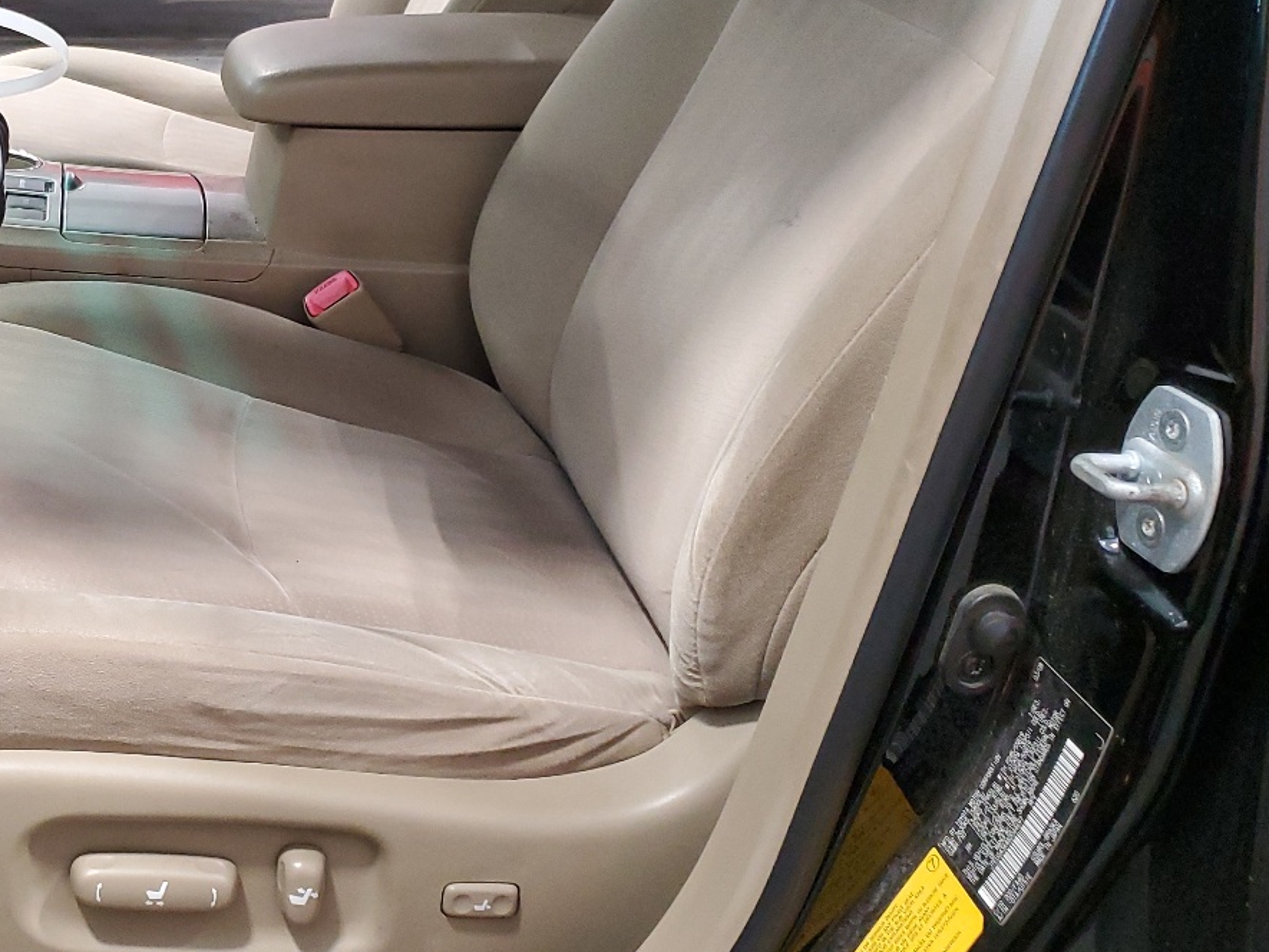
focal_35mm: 47
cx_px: 129
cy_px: 295
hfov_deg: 37.8
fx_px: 1723
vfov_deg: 30.6
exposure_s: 1/60.2
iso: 258
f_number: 1.5
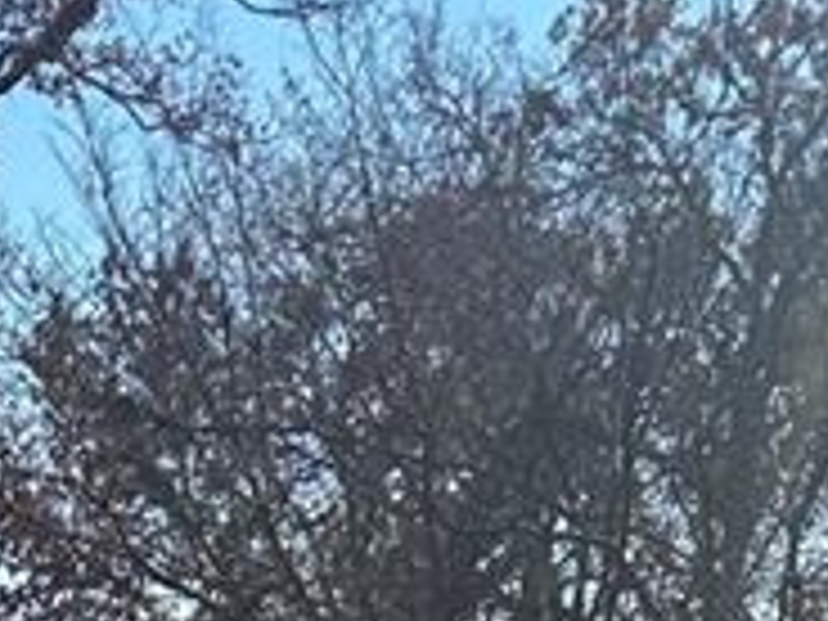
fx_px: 3468
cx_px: 198
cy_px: 1287
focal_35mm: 145
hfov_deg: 13.6
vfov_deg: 9.5
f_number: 1.5
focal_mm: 5.7
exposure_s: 1/2353
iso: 50
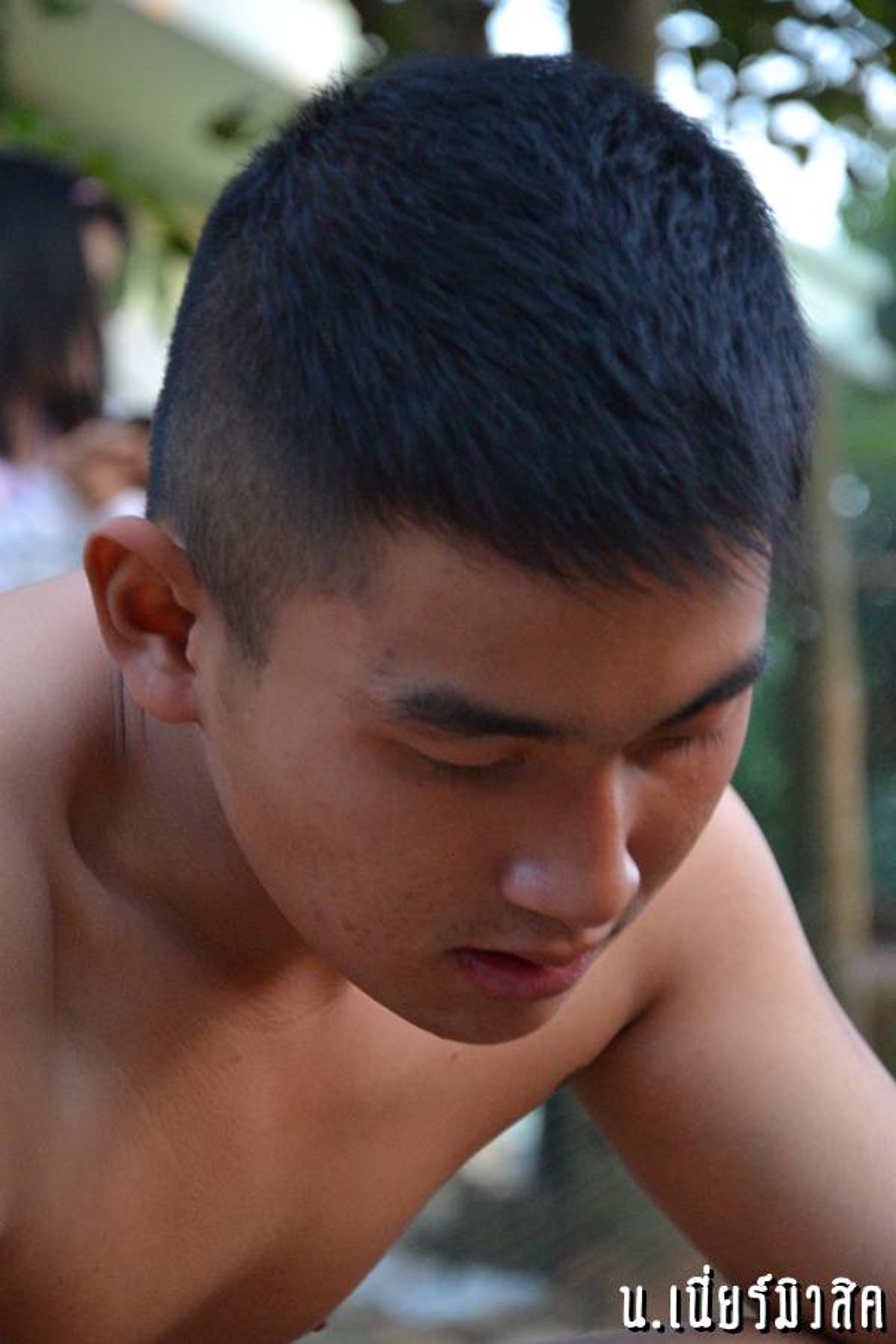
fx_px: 4760
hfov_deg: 10.8
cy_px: 672
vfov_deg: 16.1
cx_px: 448
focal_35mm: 128
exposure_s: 1/125
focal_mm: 85
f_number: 5.6
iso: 3200
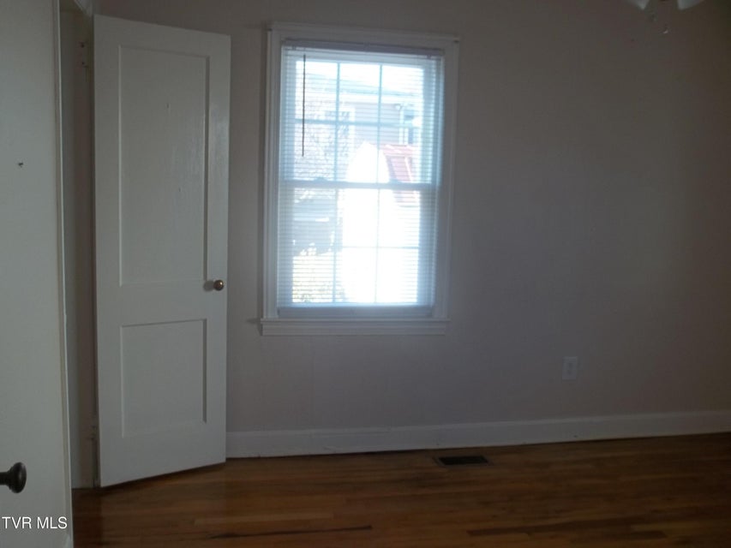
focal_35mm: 33
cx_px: 366
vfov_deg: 43.0
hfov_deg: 55.3
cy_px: 274
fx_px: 697
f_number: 3.3
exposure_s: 1/50
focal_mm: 5.9
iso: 64
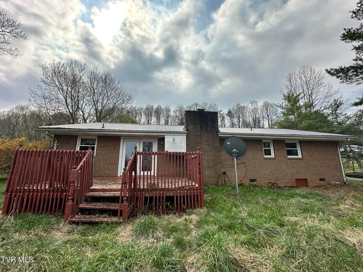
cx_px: 182
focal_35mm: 14
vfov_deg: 85.7
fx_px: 147
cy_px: 136
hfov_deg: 102.1
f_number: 2.2
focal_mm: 2.22
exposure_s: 1/1984
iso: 50
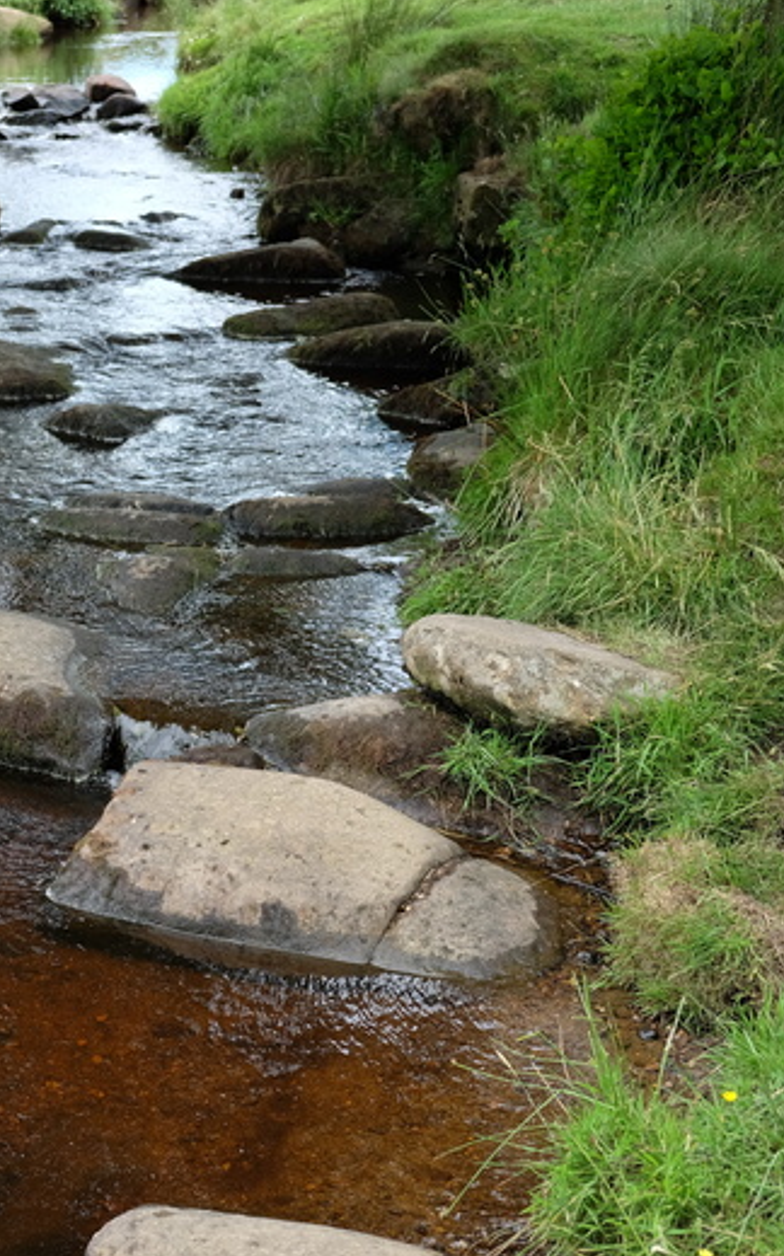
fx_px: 1916
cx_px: -92
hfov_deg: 21.8
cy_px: 620
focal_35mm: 56
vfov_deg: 36.3
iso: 320
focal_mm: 24.3
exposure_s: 1/500
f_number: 3.2
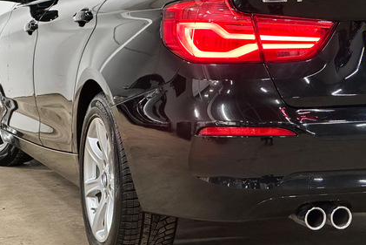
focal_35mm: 114
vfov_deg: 12.0
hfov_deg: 17.9
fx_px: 1159
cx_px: 204
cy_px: 83
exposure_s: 1/35
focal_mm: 9
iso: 640
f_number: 2.8
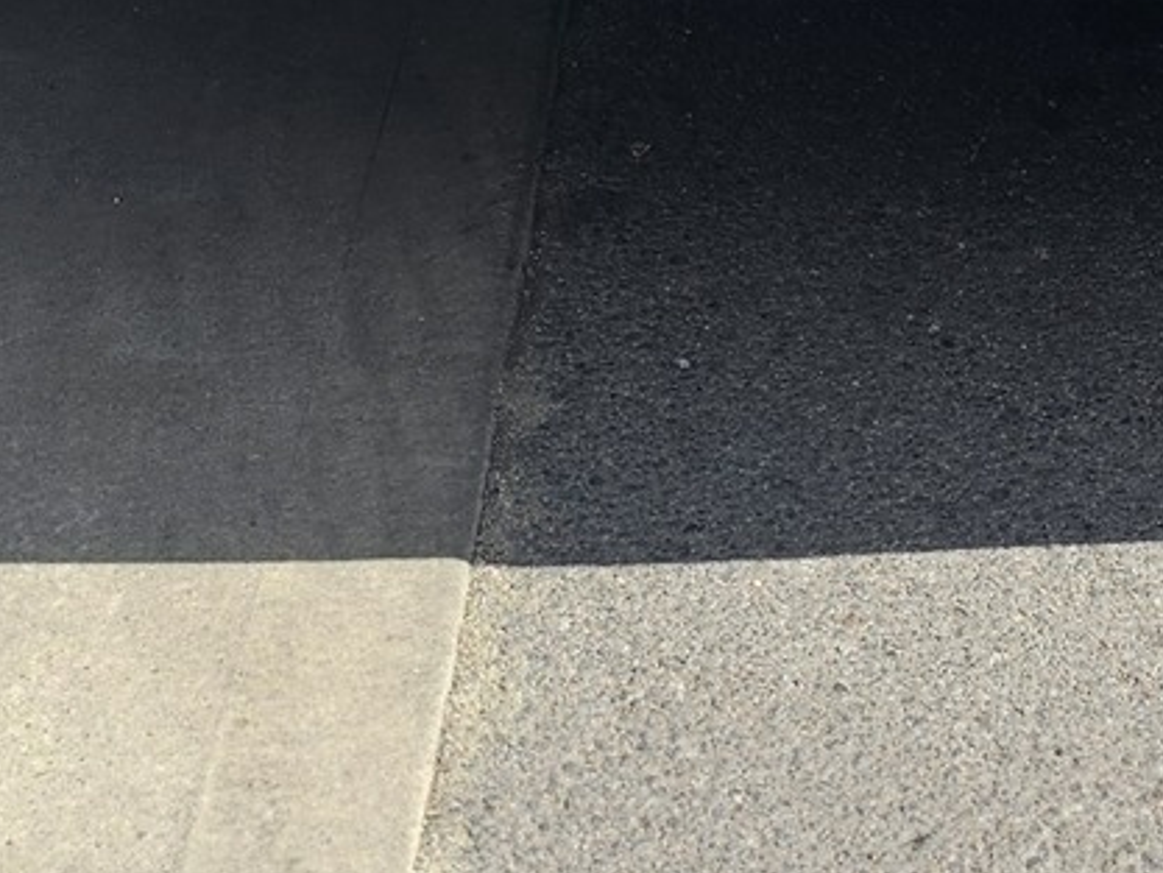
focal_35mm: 113
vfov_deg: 11.8
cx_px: 1004
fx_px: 3798
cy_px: -848
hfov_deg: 17.2
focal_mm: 6.3
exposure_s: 1/260
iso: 10
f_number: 1.7
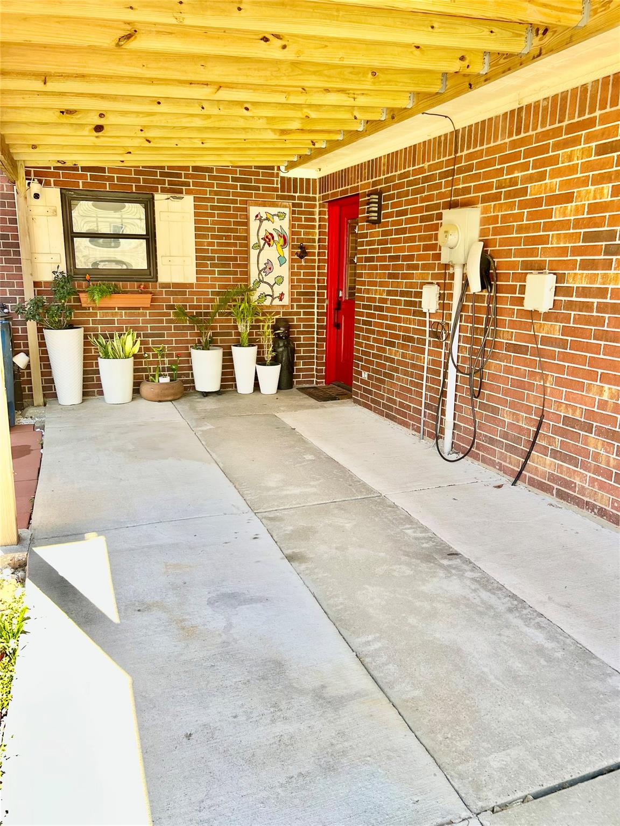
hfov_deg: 53.1
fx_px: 621
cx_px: 310
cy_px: 413
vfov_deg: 67.3
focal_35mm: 26
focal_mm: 5.7
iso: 40
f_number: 1.5
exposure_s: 1/207
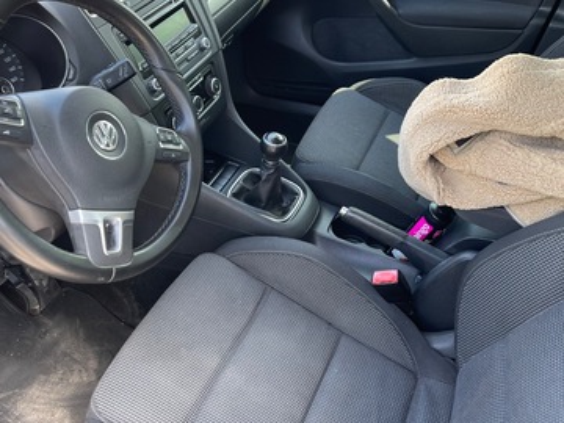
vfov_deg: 54.9
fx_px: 407
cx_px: 282
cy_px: 212
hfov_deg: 69.4
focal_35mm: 25
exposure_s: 1/121
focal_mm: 5.1
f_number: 1.6
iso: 100
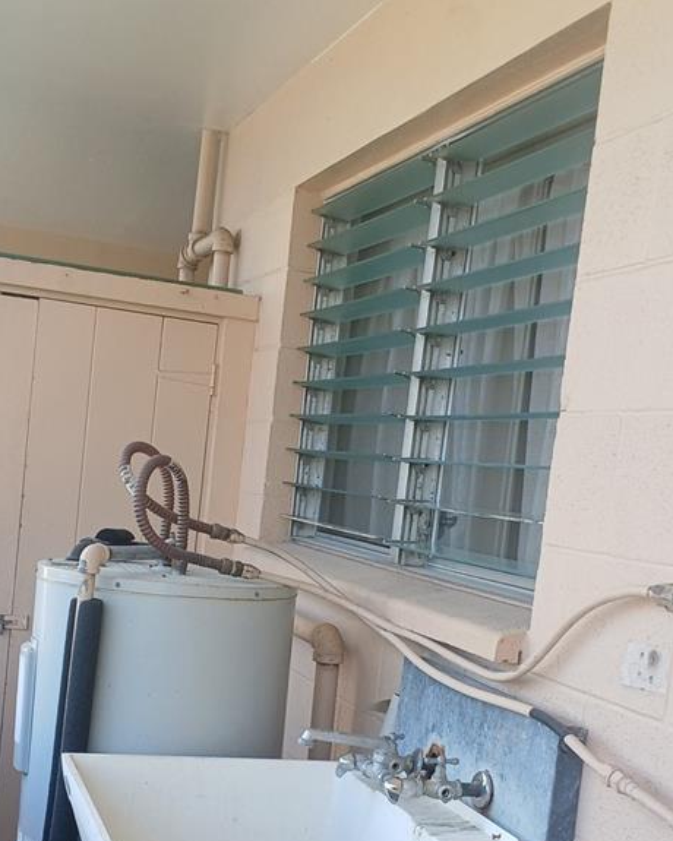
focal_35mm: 53
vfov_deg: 34.8
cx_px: 326
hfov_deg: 28.6
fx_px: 1320
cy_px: 594
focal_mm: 3.98
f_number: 1.8
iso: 25
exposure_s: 1/120
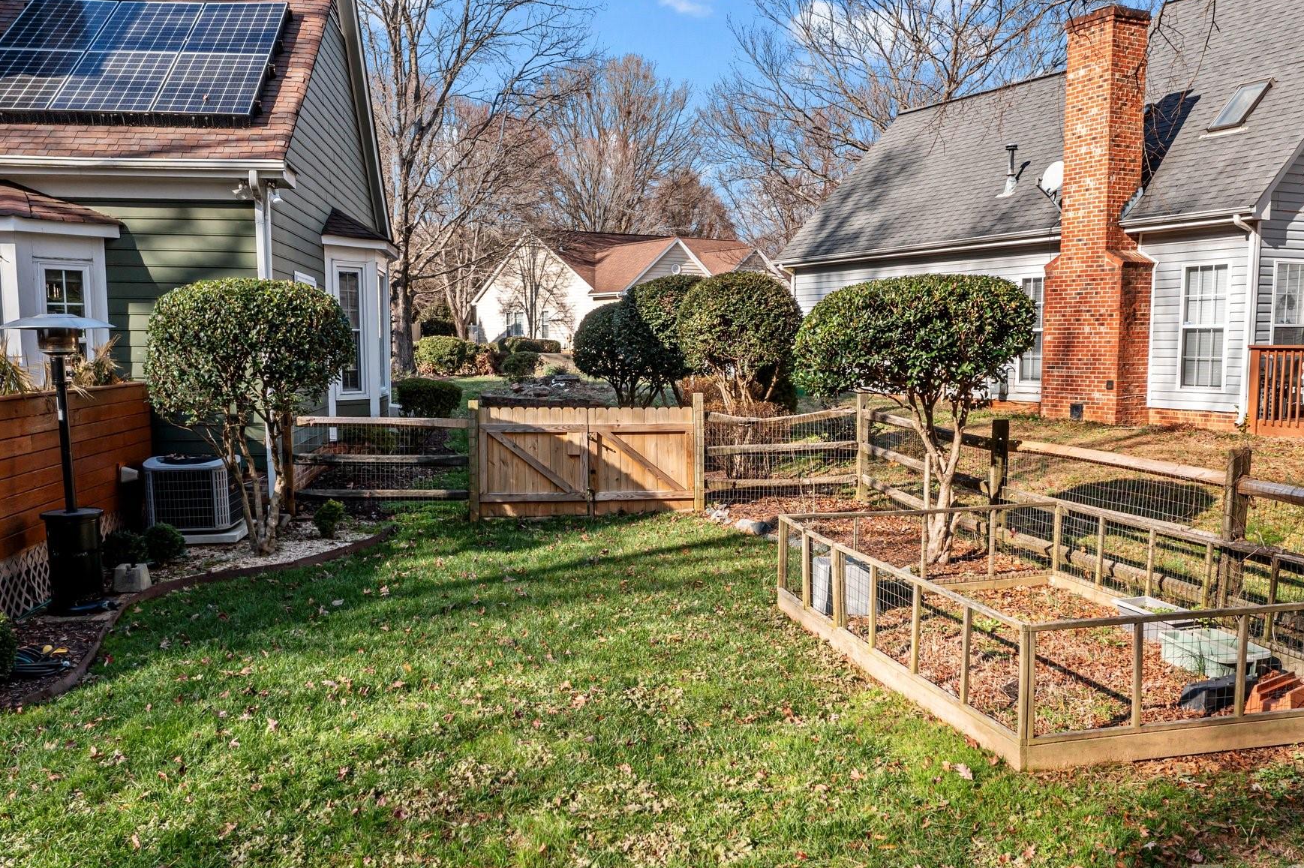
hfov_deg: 57.2
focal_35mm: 33
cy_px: 494
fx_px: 1195
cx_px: 671
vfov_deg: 39.9
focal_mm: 10.26
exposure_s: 1/240
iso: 100
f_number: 5
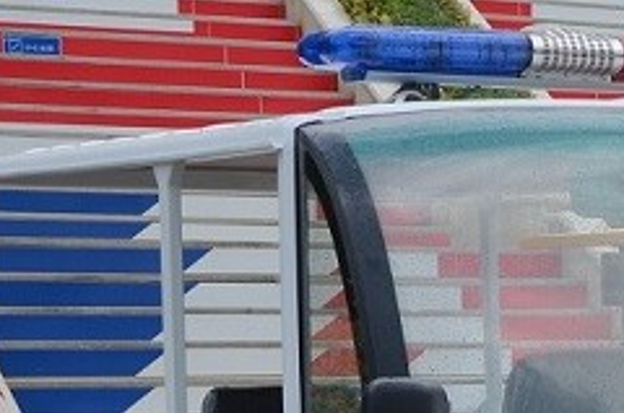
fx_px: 2854
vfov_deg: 8.1
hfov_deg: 10.8
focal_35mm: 165
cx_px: 1446
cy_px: 574
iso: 100
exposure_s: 1/200
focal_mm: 22
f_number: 7.1
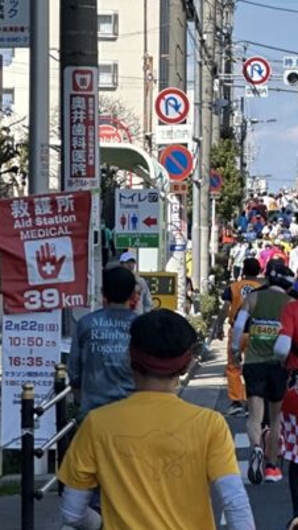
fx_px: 3002
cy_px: 315
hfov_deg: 5.6
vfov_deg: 10.1
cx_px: 456
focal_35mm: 214
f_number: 2.8
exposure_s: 1/619
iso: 32
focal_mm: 9
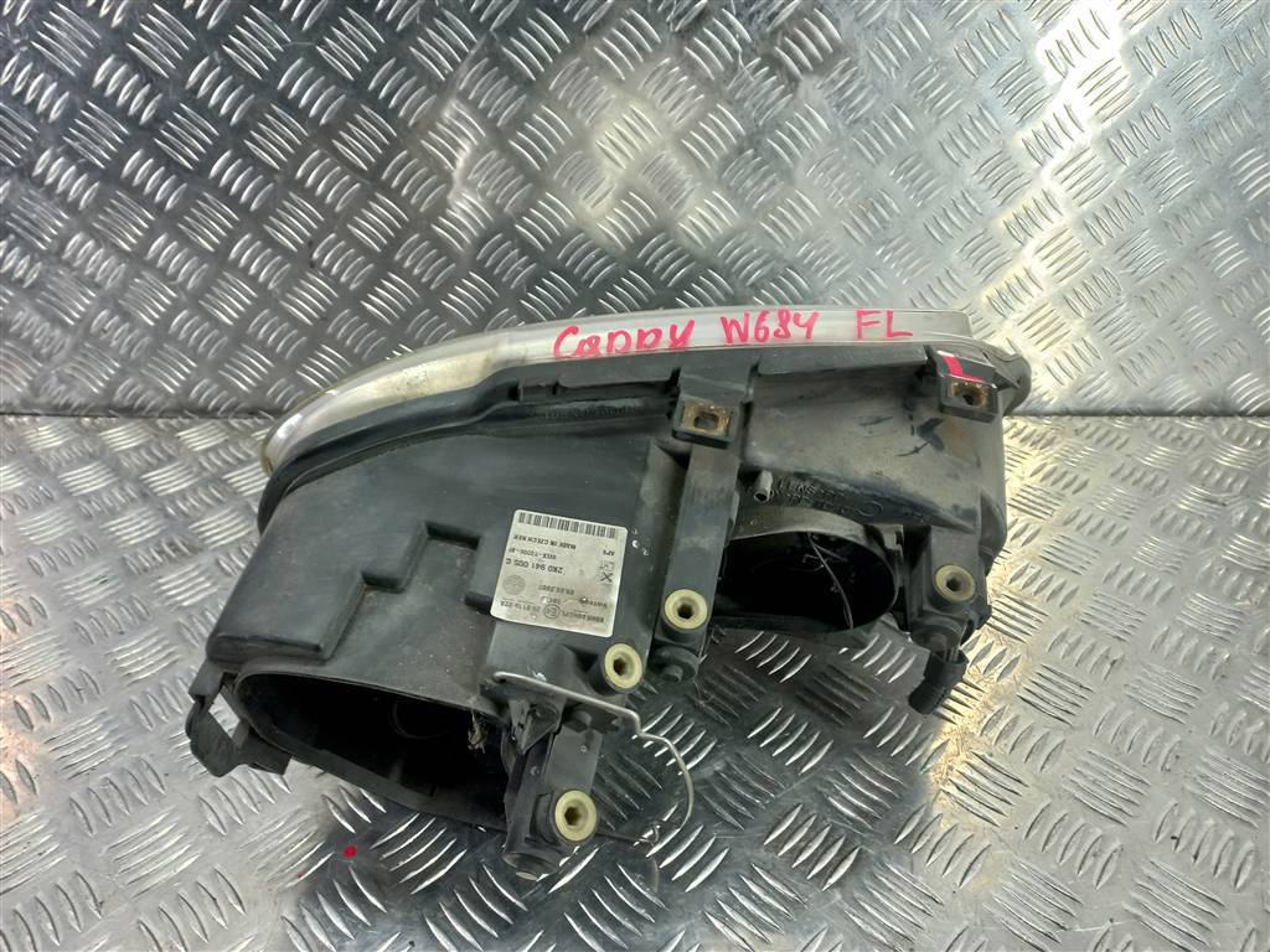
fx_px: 917
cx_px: 635
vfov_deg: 54.9
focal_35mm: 25
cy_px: 476
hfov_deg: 69.4
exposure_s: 1/50
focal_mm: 4.6
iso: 80
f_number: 1.8
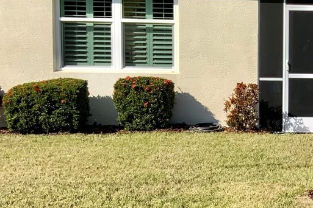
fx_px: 817
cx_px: 375
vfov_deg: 14.6
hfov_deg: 20.3
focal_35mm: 94
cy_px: 108
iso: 16
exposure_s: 1/1786
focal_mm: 3
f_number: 1.8
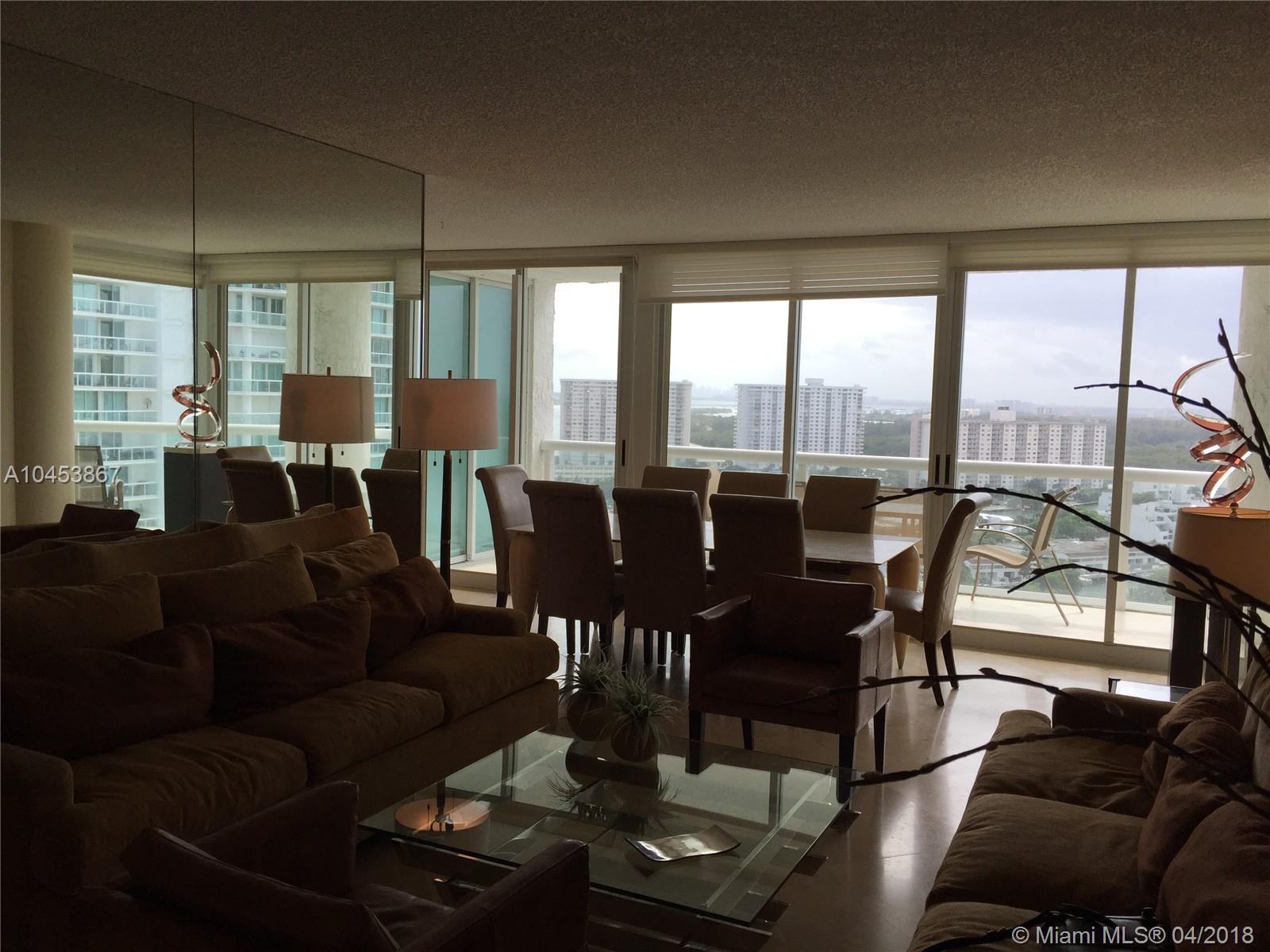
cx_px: 635
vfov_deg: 48.2
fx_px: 1064
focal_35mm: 29
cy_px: 476
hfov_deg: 61.7
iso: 32
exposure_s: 1/842
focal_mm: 4.15
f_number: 2.2
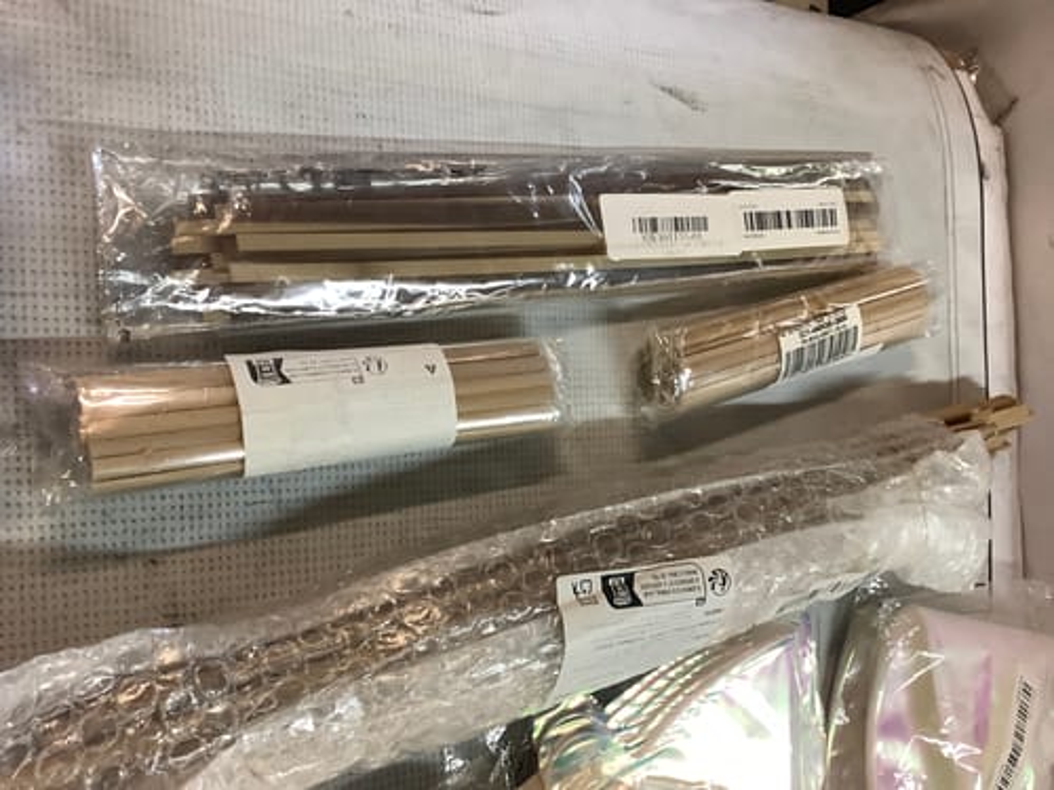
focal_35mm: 31
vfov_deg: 45.4
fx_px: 944
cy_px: 395
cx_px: 527
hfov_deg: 58.4
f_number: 2.4
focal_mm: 3.3
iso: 125
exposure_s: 1/50
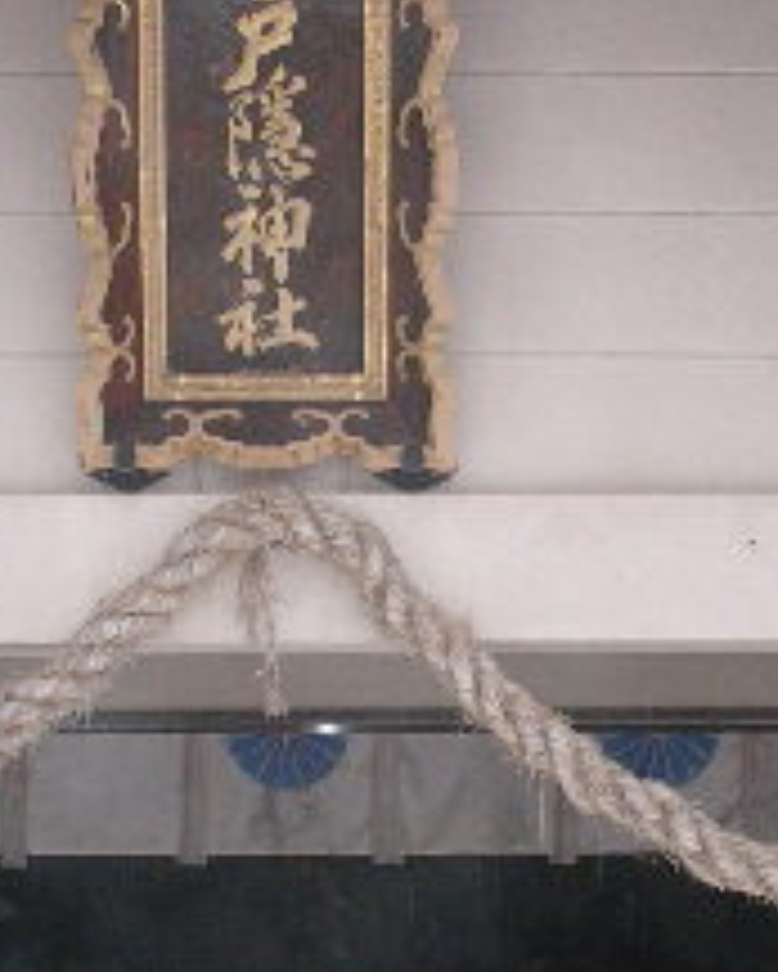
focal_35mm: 107
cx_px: 436
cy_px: 778
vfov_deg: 17.8
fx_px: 3078
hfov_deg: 14.4
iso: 100
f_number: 2.8
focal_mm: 5.7
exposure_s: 1/60
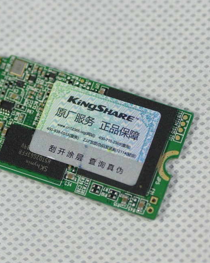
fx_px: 1545
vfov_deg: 9.7
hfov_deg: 7.8
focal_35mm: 199
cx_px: 85
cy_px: 128
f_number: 3.5
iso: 800
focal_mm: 90
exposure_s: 1/50
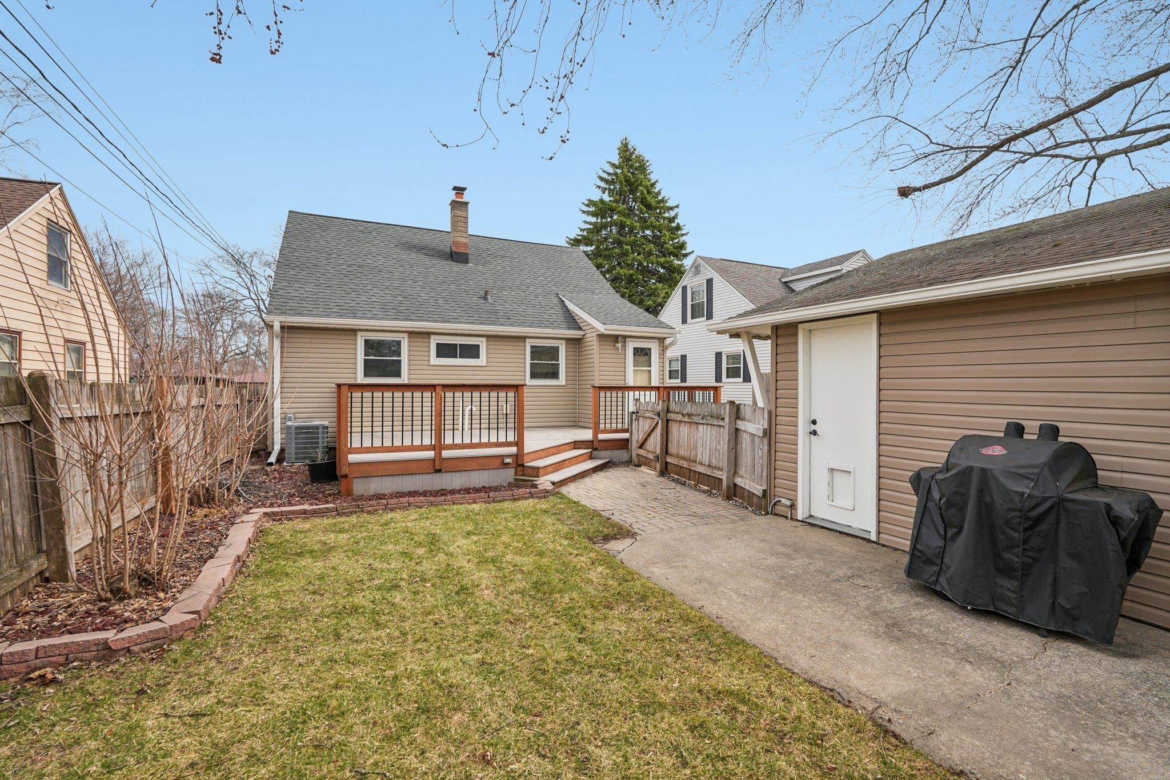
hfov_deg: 95.0
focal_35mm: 16
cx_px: 585
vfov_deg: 72.0
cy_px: 390
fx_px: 536
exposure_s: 1/320
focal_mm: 16.5
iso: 100
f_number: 6.3
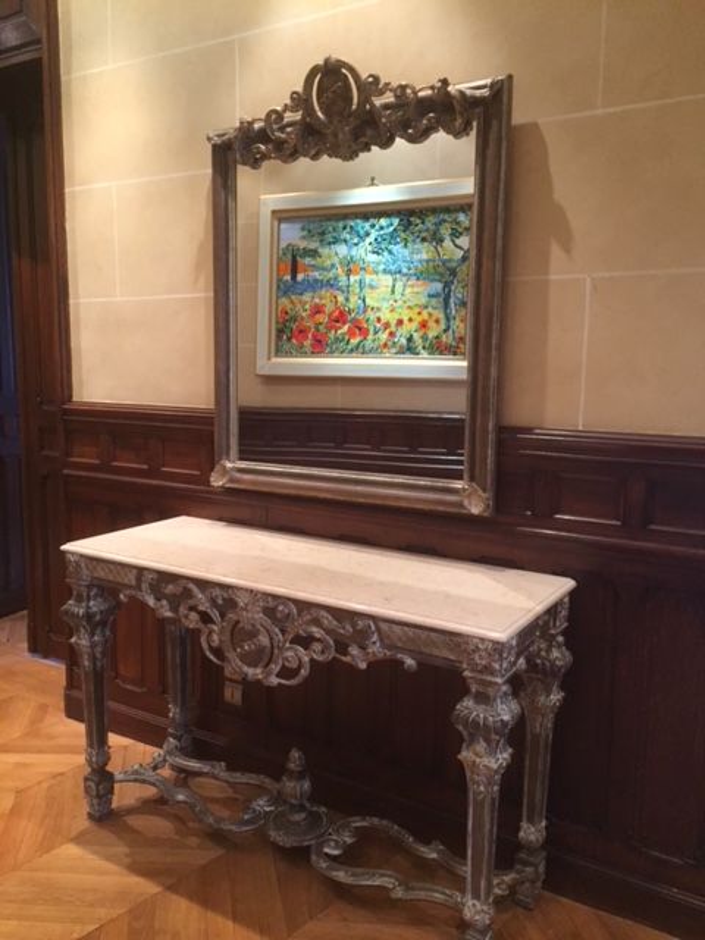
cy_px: 470
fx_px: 787
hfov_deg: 48.2
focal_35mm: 29
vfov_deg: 61.7
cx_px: 352
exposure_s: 1/30
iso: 200
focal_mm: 4.15
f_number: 2.2
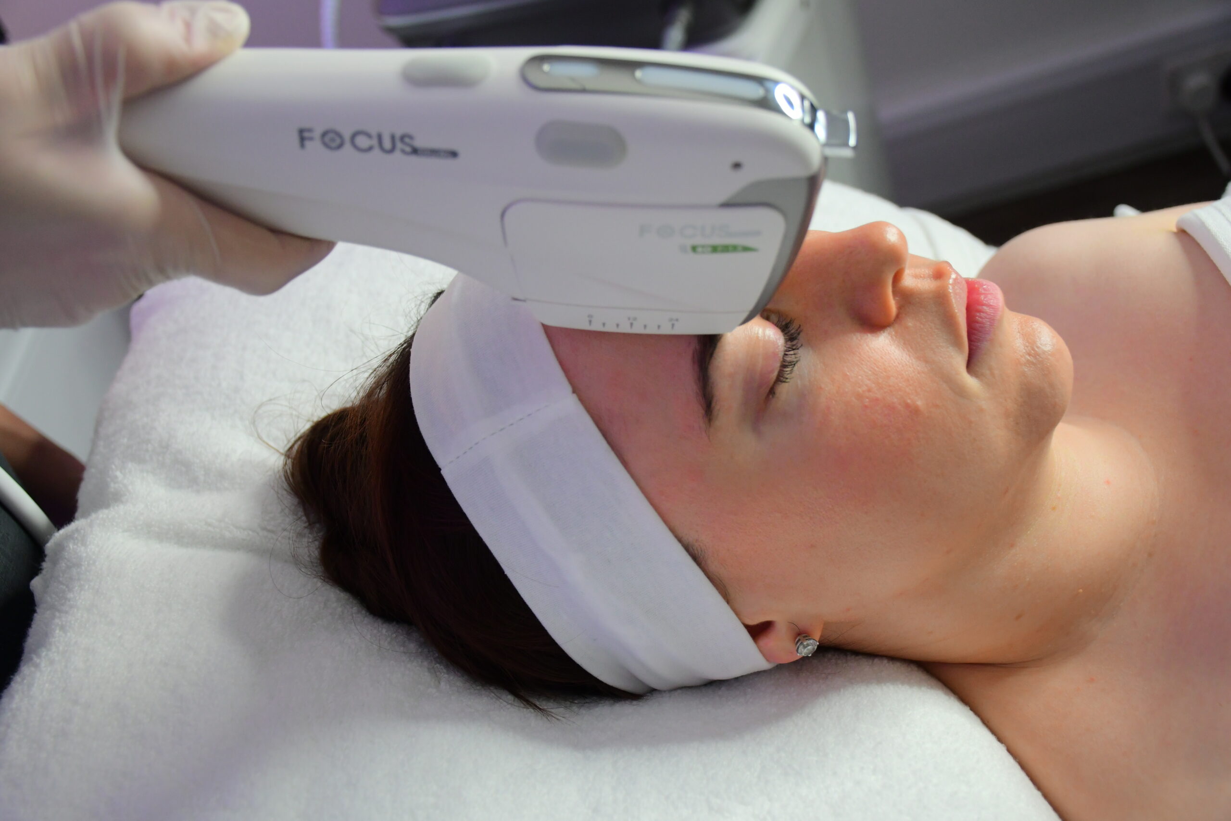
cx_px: 616
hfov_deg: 49.6
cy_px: 410
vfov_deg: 34.2
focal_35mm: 39
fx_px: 1334
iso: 800
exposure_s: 1/160
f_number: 3.8
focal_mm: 26
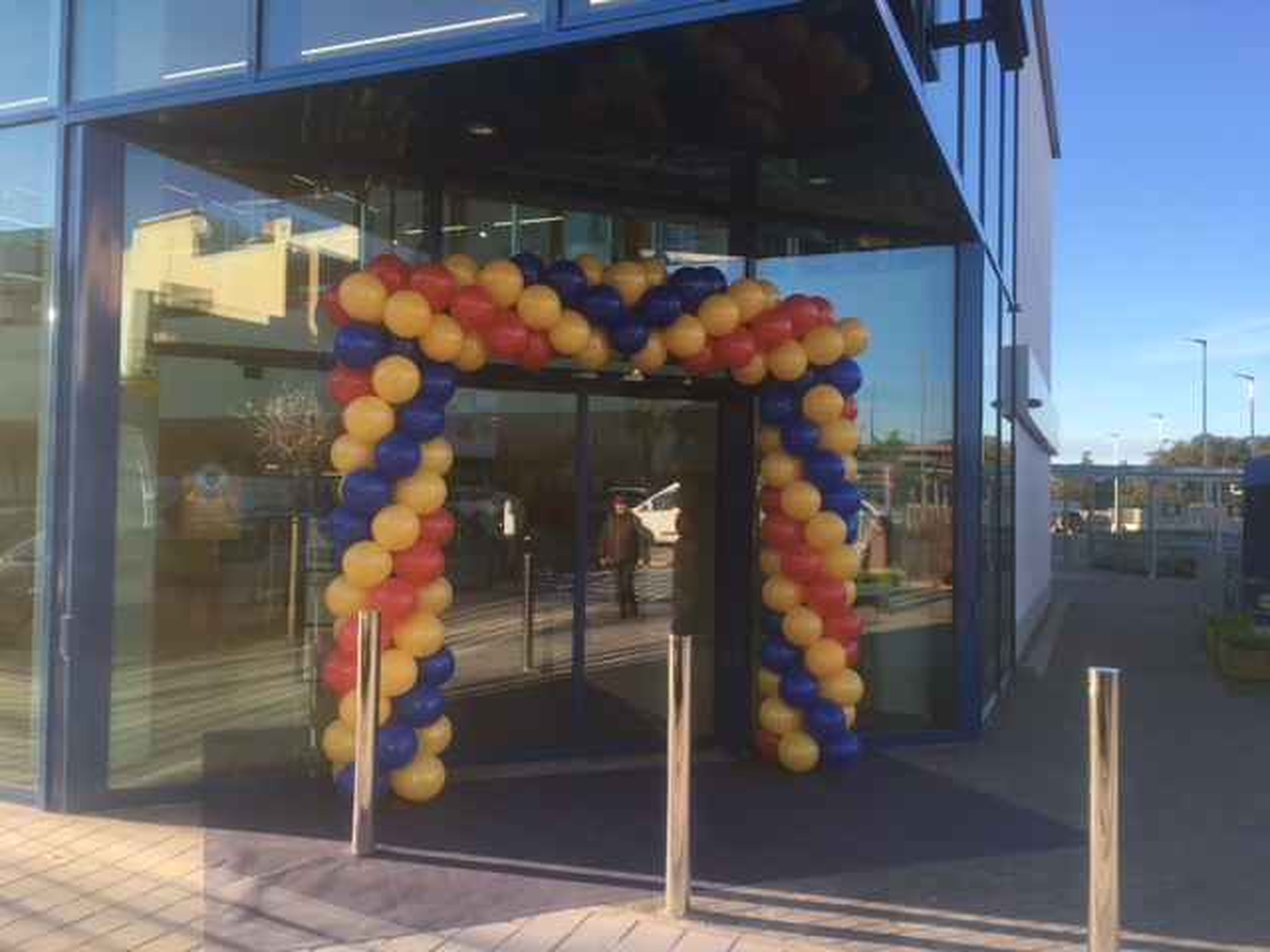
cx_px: 635
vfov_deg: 48.2
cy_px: 476
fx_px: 1064
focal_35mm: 29
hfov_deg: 61.7
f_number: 2.2
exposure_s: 1/330
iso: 25
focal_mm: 4.15
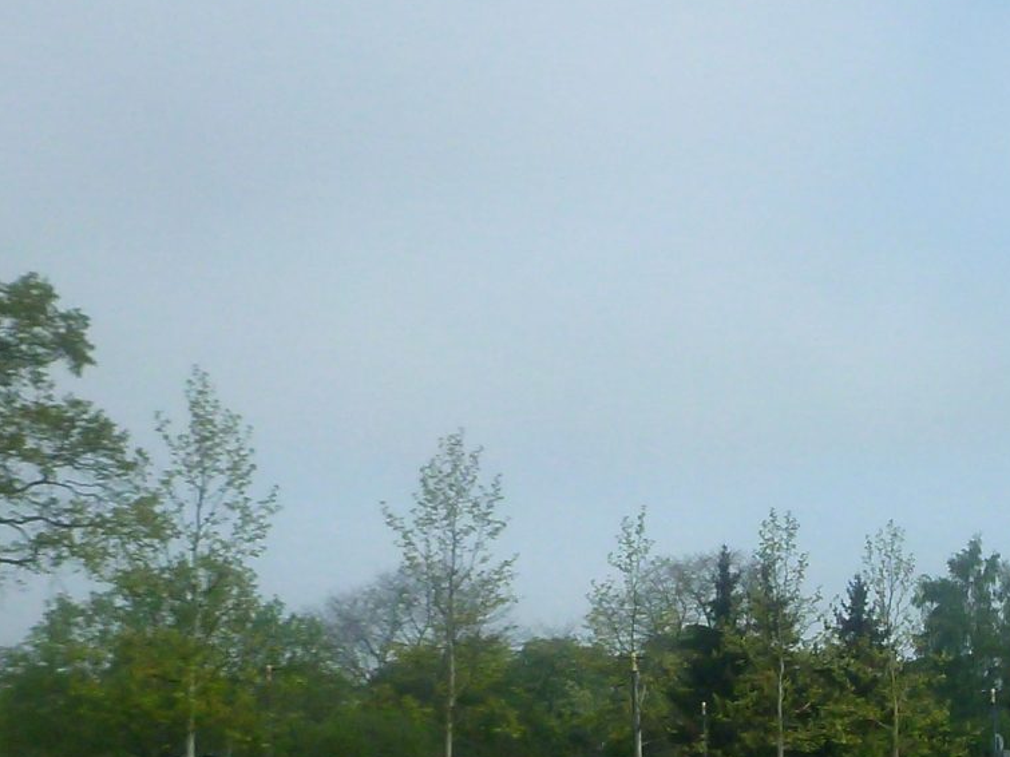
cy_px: 625
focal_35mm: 95
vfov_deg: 15.4
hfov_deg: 19.4
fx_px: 2771
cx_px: 1217
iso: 160
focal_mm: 4.9
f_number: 3.3
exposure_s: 1/1000
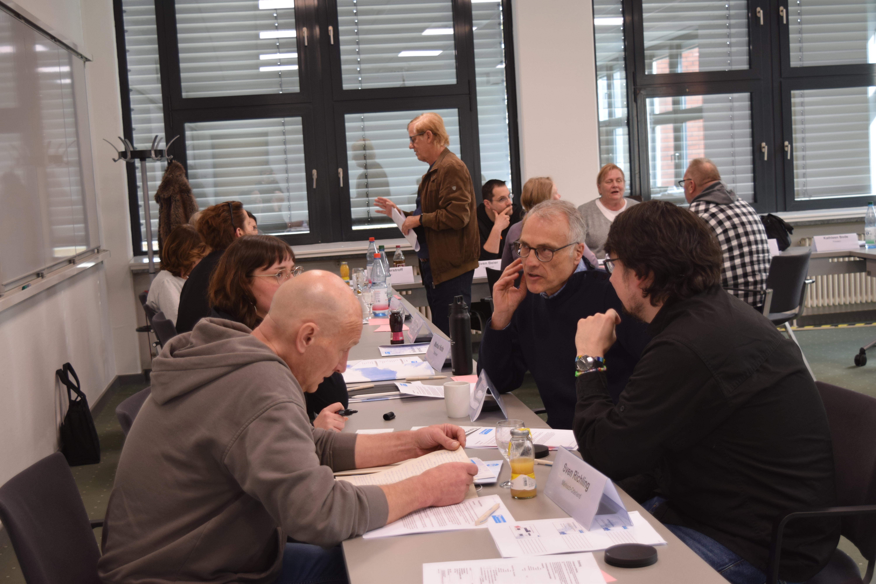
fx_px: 1241
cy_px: 292
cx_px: 438
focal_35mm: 51
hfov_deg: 38.9
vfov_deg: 26.5
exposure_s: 1/60
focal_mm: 34
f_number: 4.5
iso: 450
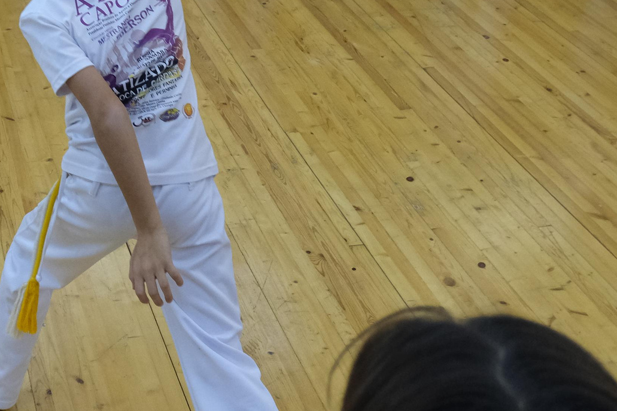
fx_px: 1319
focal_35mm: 77
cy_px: -8
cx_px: 104
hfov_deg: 25.8
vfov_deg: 17.3
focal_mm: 20.9
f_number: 4.2
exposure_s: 1/320
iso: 3200
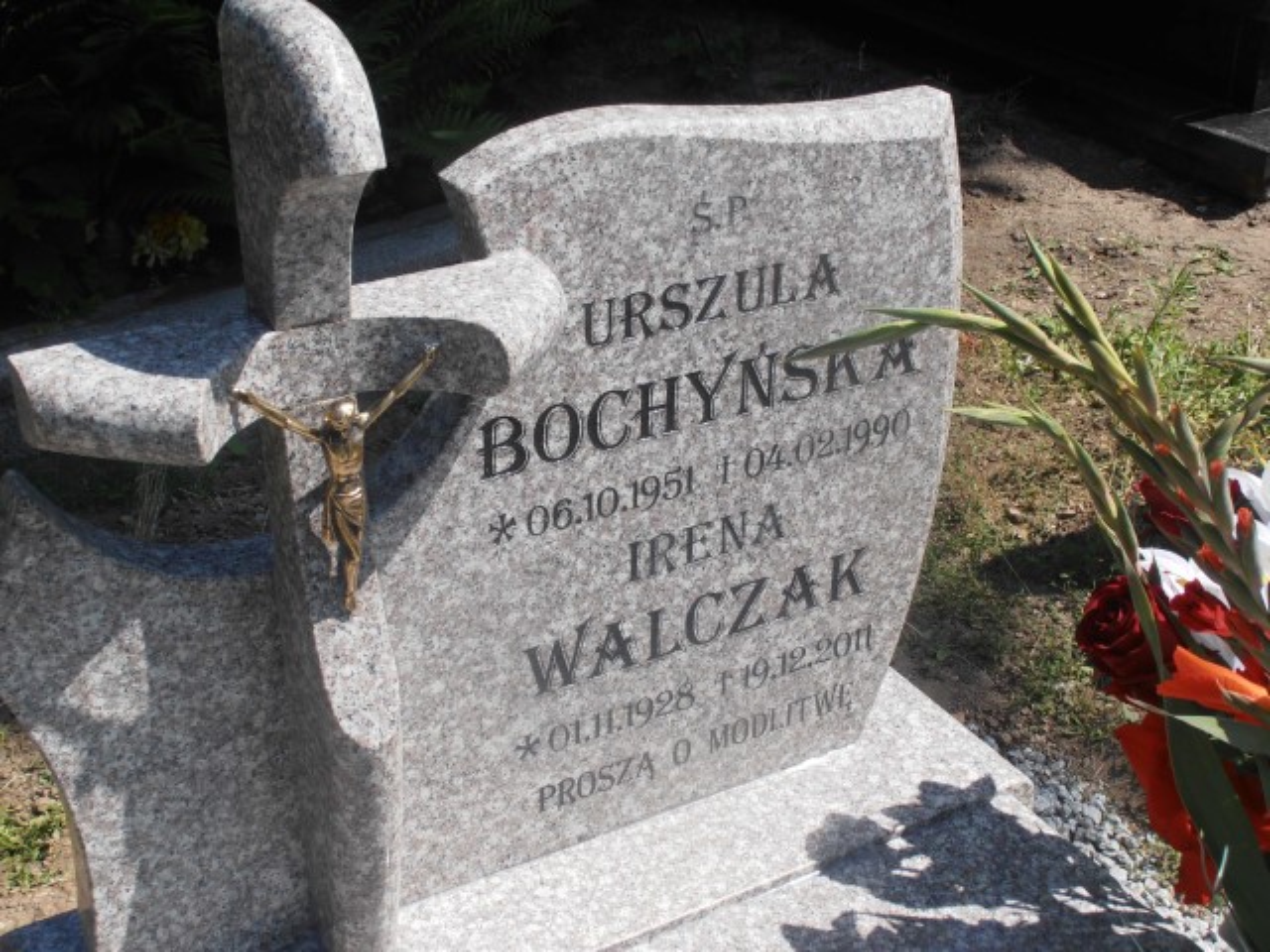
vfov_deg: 25.7
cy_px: 476
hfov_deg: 33.8
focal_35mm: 57
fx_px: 2091
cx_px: 635
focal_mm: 10.04
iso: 80
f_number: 11
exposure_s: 1/100
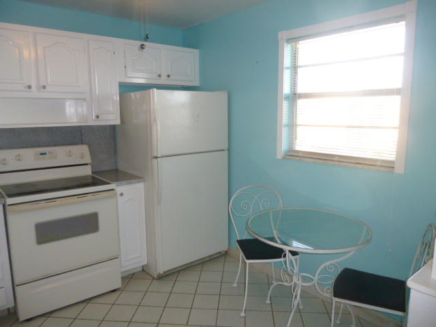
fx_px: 315
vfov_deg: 54.9
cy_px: 164
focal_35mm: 25
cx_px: 218
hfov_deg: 69.4
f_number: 3.1
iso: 200
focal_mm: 4.5
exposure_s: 1/60
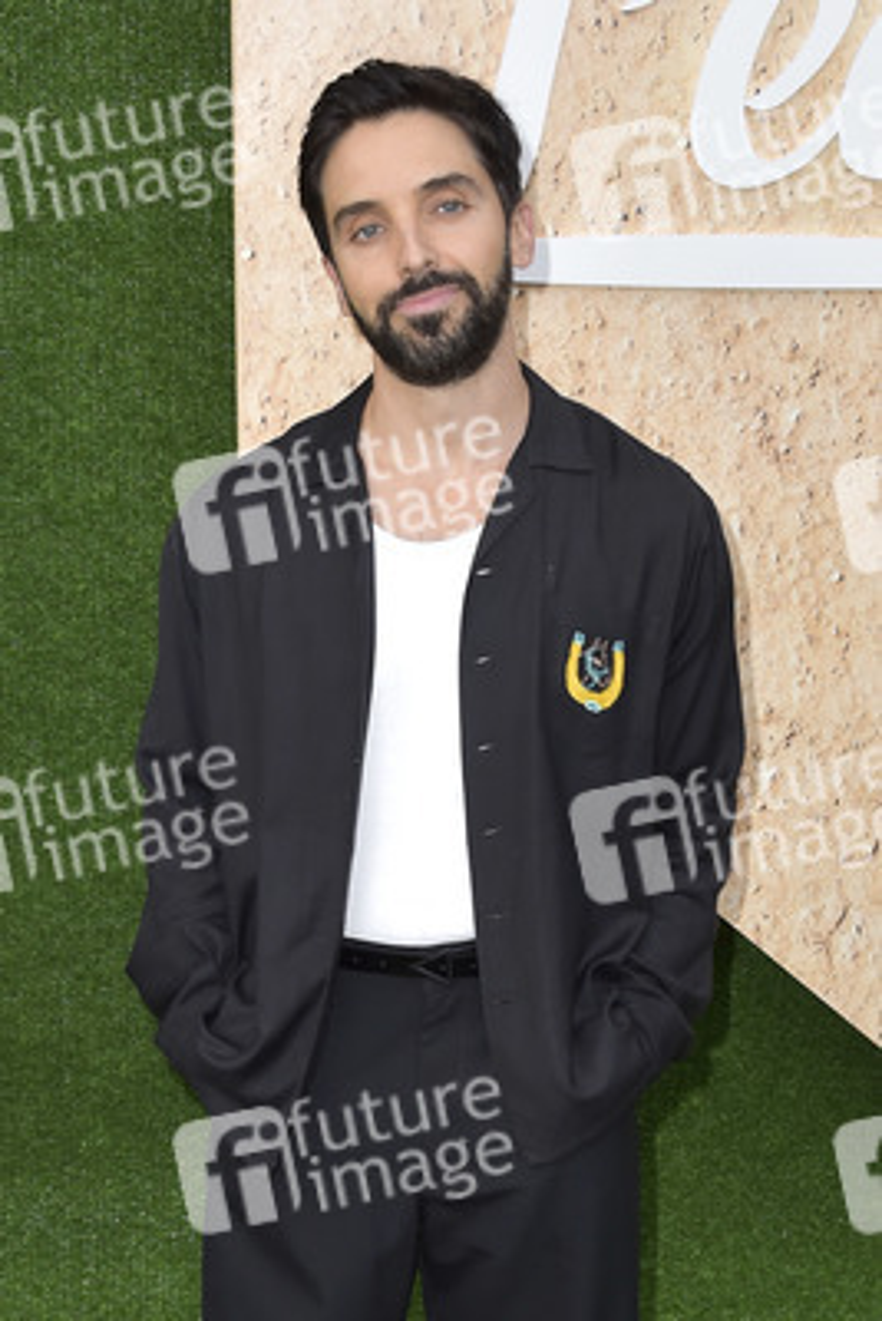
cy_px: 660
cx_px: 441
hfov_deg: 29.9
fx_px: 1652
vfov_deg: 43.6
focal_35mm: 45
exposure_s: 1/250
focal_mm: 45
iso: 1000
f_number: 6.3
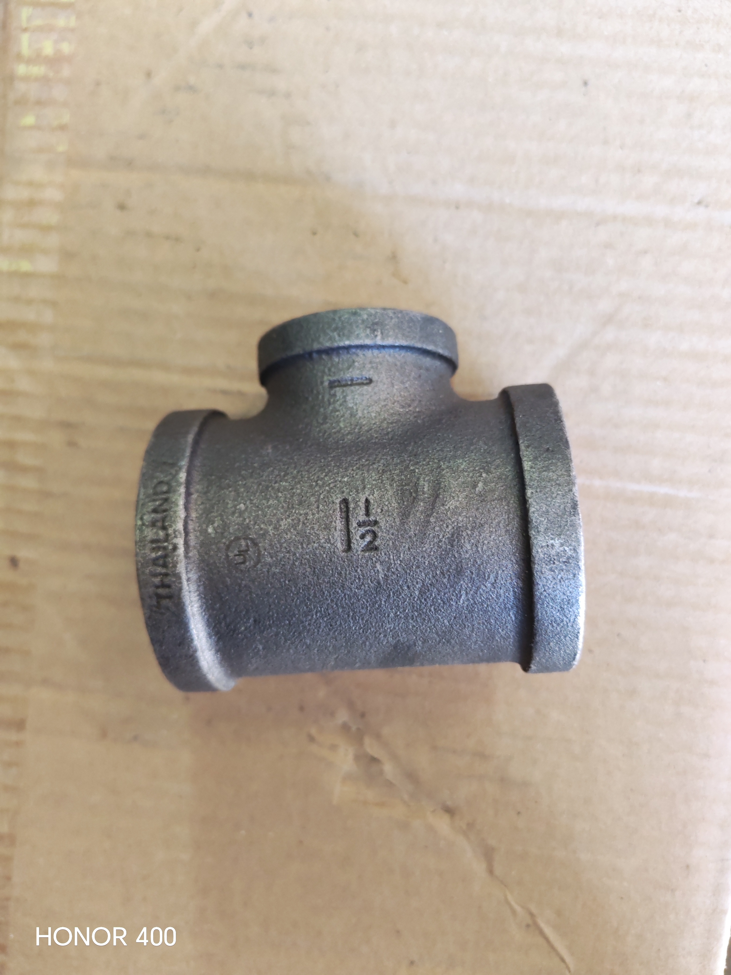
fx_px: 760
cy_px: 488
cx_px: 366
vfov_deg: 65.3
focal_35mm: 27
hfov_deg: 51.4
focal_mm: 6.12
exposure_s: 1/100
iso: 1000
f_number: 1.9
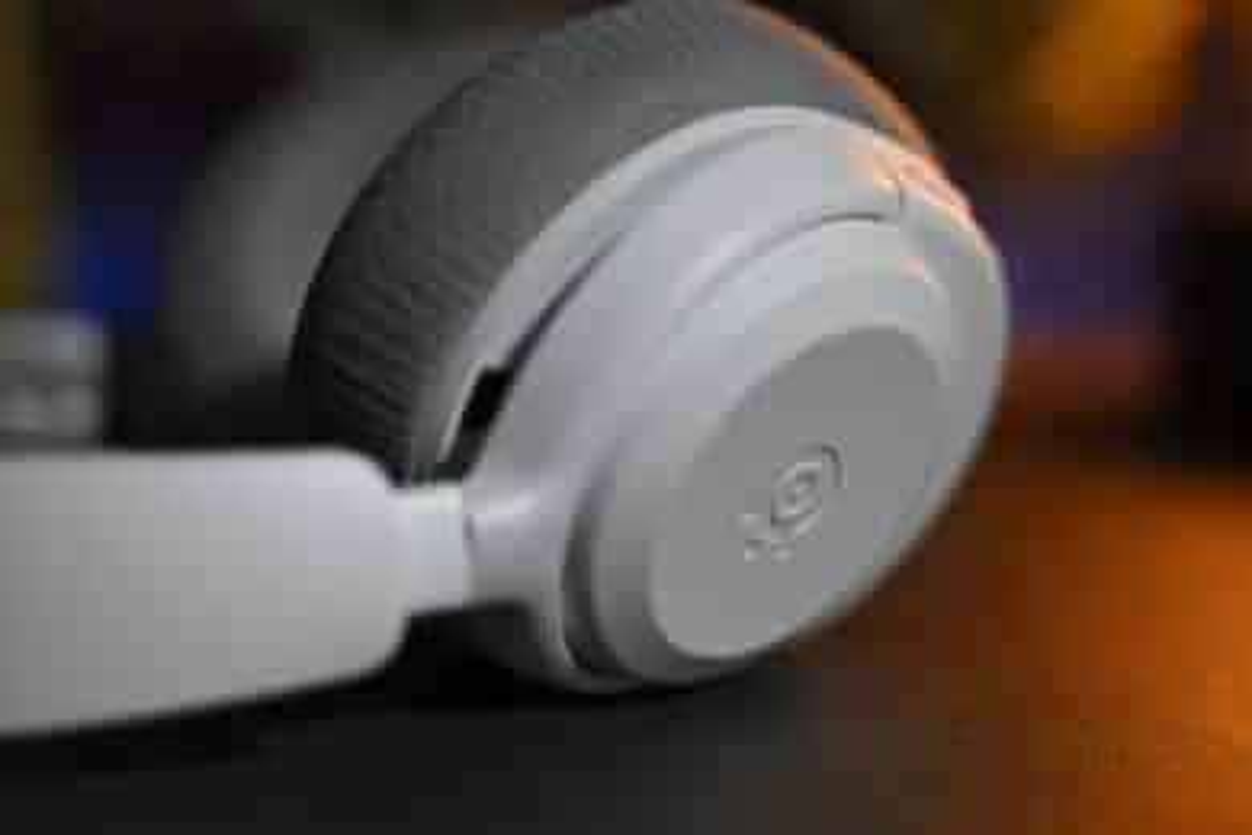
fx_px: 2156
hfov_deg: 32.4
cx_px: 626
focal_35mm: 62
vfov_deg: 21.9
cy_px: 418
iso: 320
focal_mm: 62
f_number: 2.8
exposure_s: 1/320
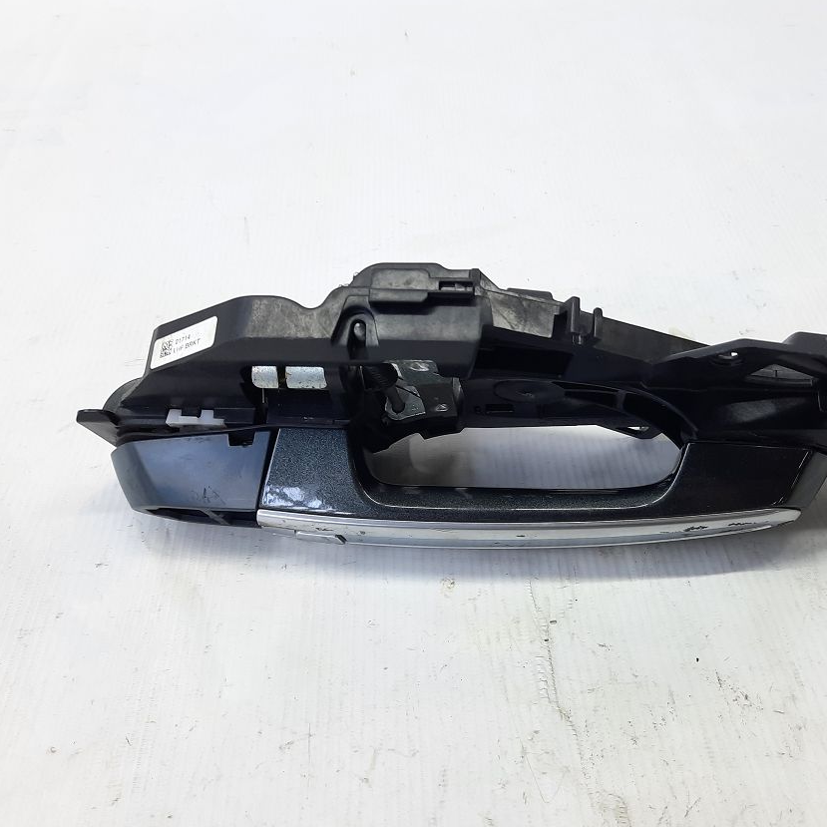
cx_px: 516
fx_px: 865
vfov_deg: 51.1
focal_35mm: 32
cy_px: 390
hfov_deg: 50.6
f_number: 2
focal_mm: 4.6
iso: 64
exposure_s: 1/50
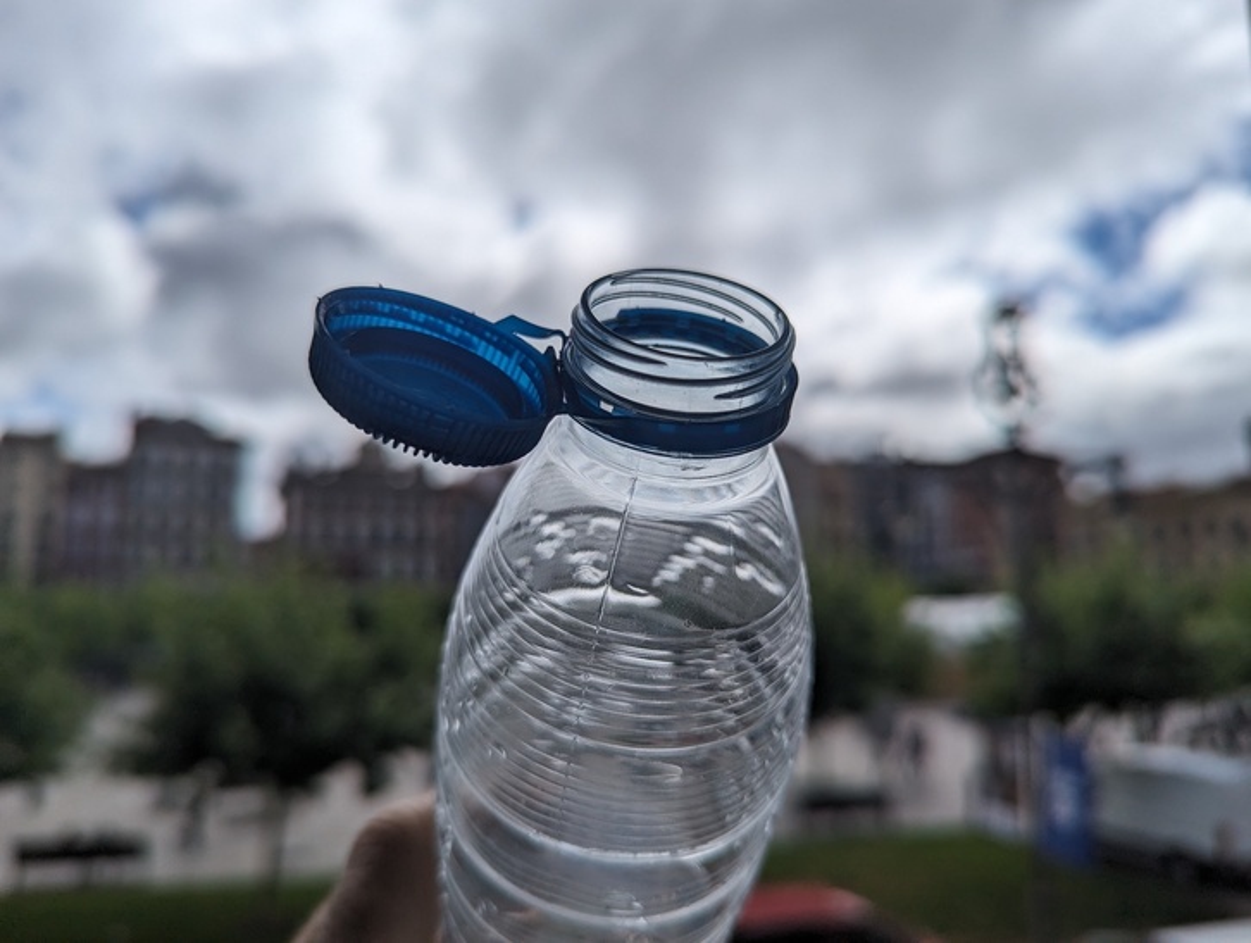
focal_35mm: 24
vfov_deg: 57.0
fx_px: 869
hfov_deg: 71.5
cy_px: 472
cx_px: 626
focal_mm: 6.81
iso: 47
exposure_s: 1/5155
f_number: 1.85
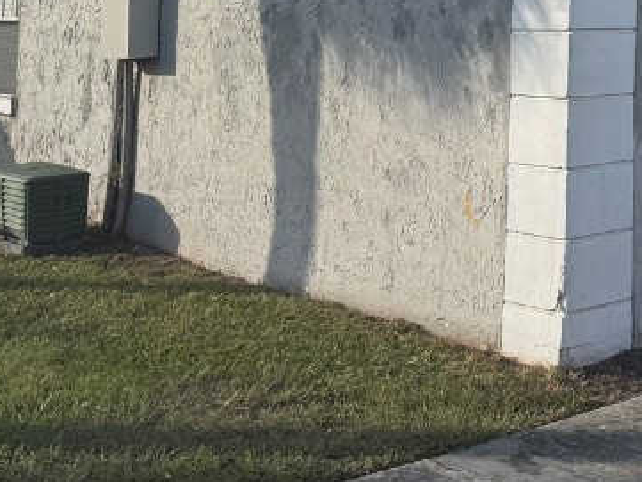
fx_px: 1262
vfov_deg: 19.8
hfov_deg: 25.9
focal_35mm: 68
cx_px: 747
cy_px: -151
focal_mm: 6.76
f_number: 1.78
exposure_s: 1/3096
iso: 80
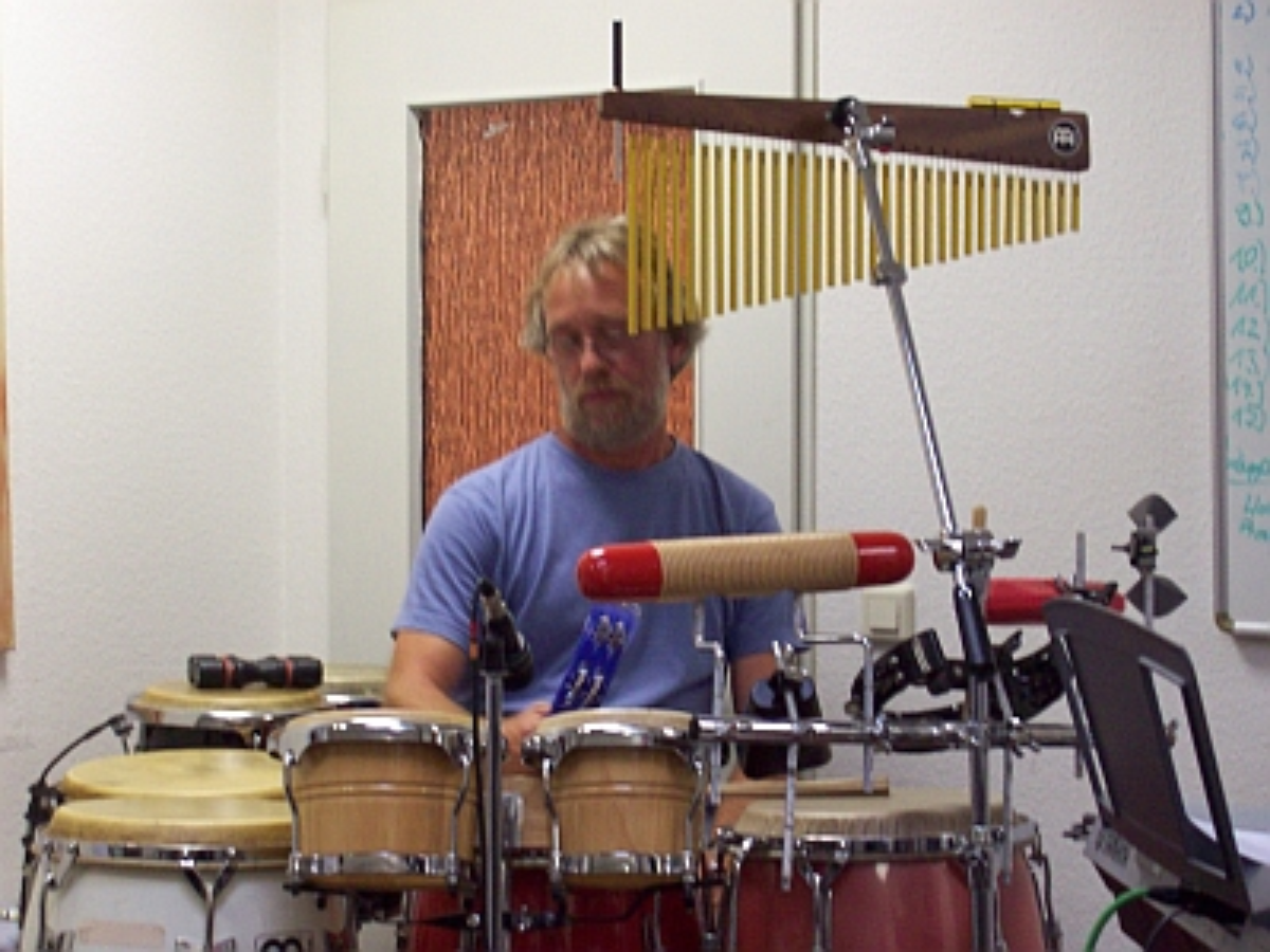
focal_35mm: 87
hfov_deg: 22.5
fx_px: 3192
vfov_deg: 17.0
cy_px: 476
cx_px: 635
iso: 173
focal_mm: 14.3
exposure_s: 1/8
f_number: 4.3
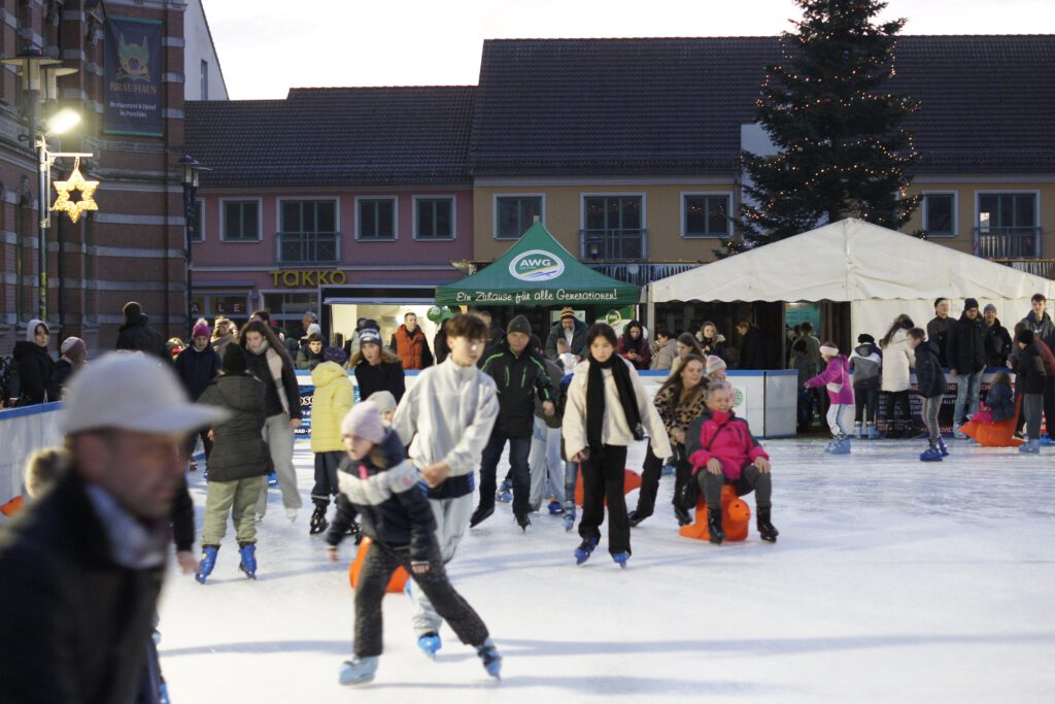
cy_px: 352
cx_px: 528
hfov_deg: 27.0
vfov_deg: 18.2
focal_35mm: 75
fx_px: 2198
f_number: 2.8
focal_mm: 50
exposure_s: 1/80
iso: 1250
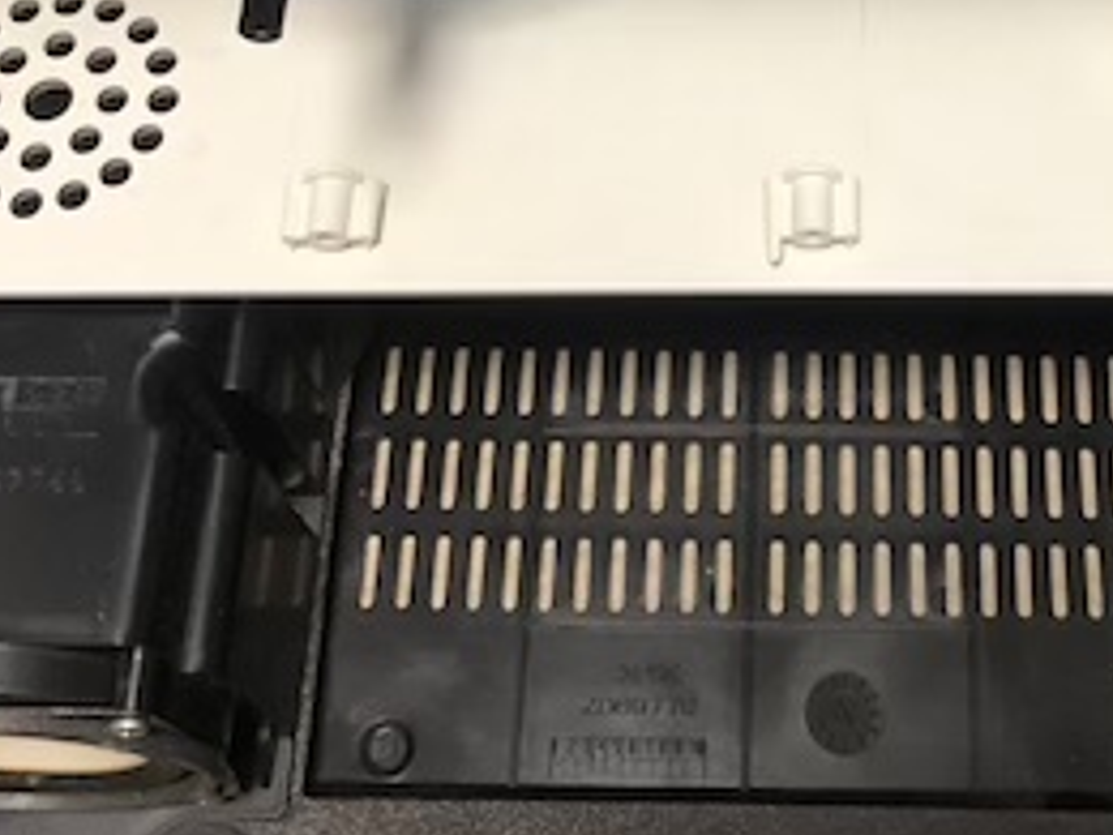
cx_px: 830
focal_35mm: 69
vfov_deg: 20.0
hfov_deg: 27.8
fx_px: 2219
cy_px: -158
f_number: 1.8
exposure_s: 1/17
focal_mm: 3.99
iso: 40
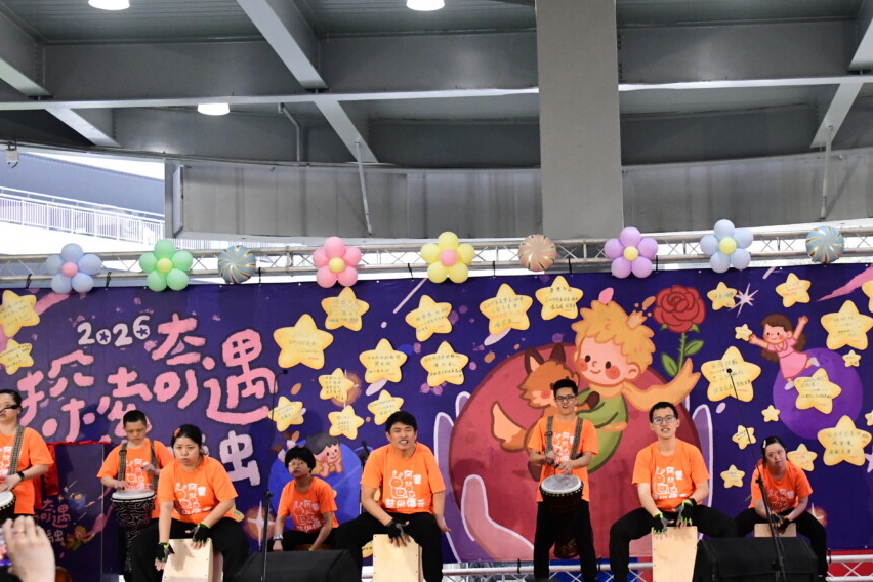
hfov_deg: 28.9
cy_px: 319
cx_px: 624
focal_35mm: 69
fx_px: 1673
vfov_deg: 19.7
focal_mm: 42
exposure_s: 1/125
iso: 5000
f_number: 5.6
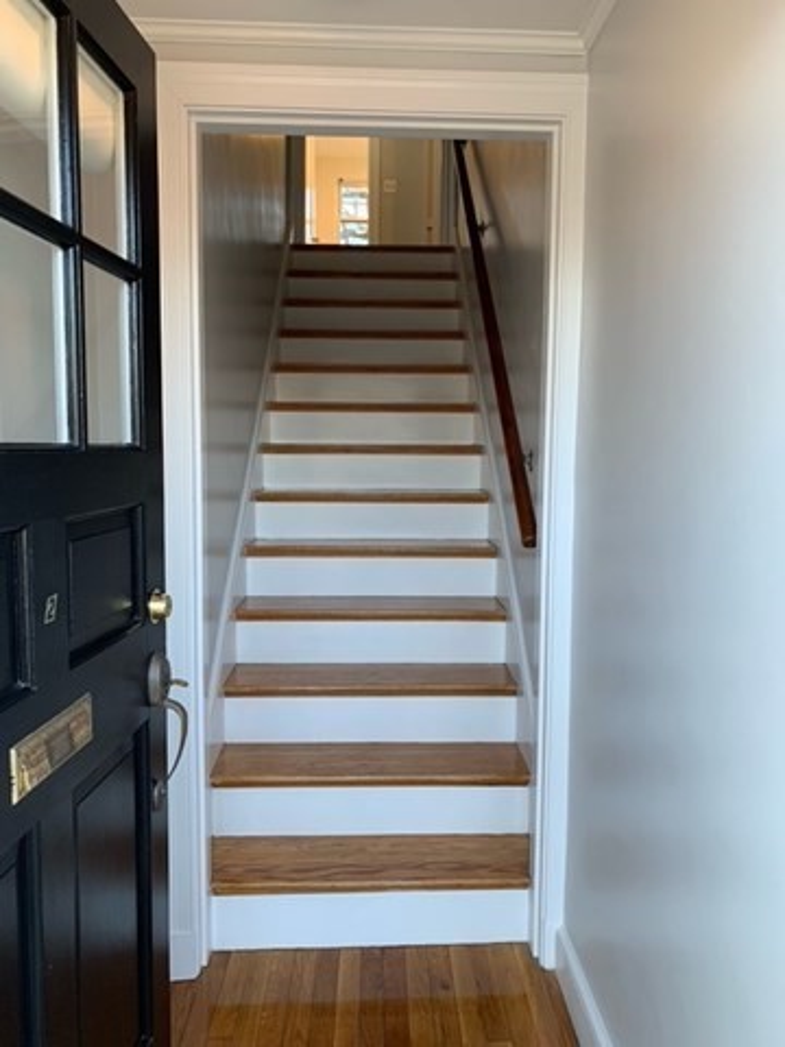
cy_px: 524
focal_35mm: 26
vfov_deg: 67.3
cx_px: 392
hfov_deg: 53.1
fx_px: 786
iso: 64
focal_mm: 4.25
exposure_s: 1/120
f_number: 1.8
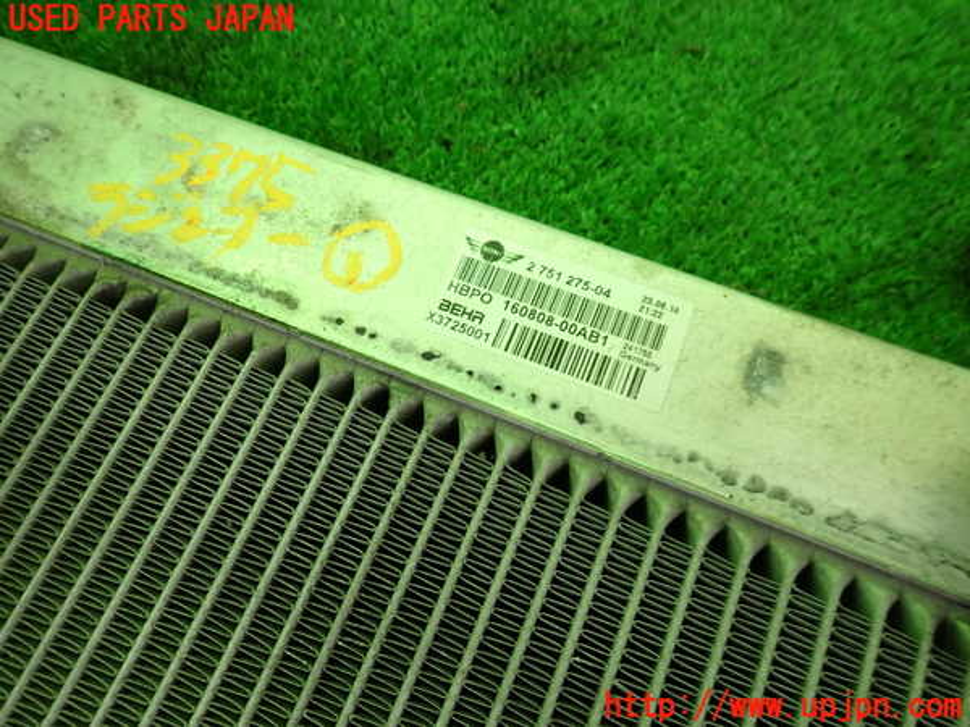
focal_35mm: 25
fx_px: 701
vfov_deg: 54.9
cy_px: 364
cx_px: 485
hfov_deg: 69.4
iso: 100
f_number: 2
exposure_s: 1/60
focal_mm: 4.5
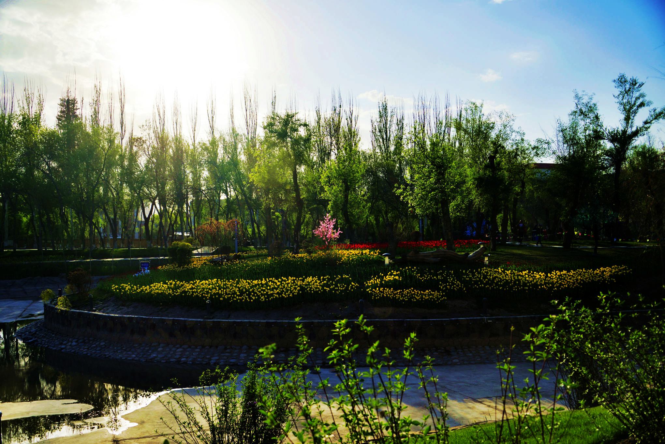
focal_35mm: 35
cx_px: 332
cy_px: 222
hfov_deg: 54.4
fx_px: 647
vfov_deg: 37.9
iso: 400
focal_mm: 35
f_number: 11
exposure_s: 1/1600
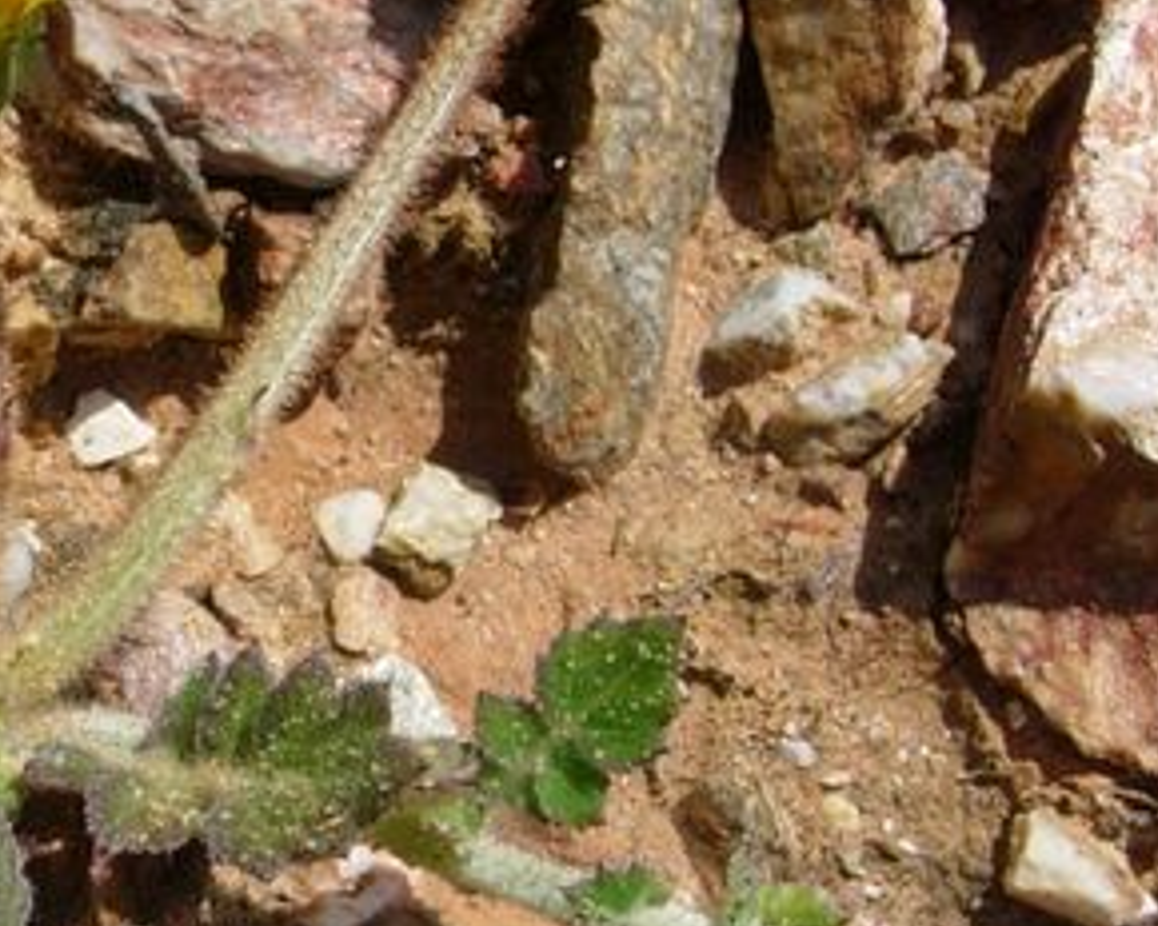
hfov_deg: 14.5
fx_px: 4387
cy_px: 531
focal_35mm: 128
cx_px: -248
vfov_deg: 12.1
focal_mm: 7.8
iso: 64
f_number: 4.8
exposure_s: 1/939
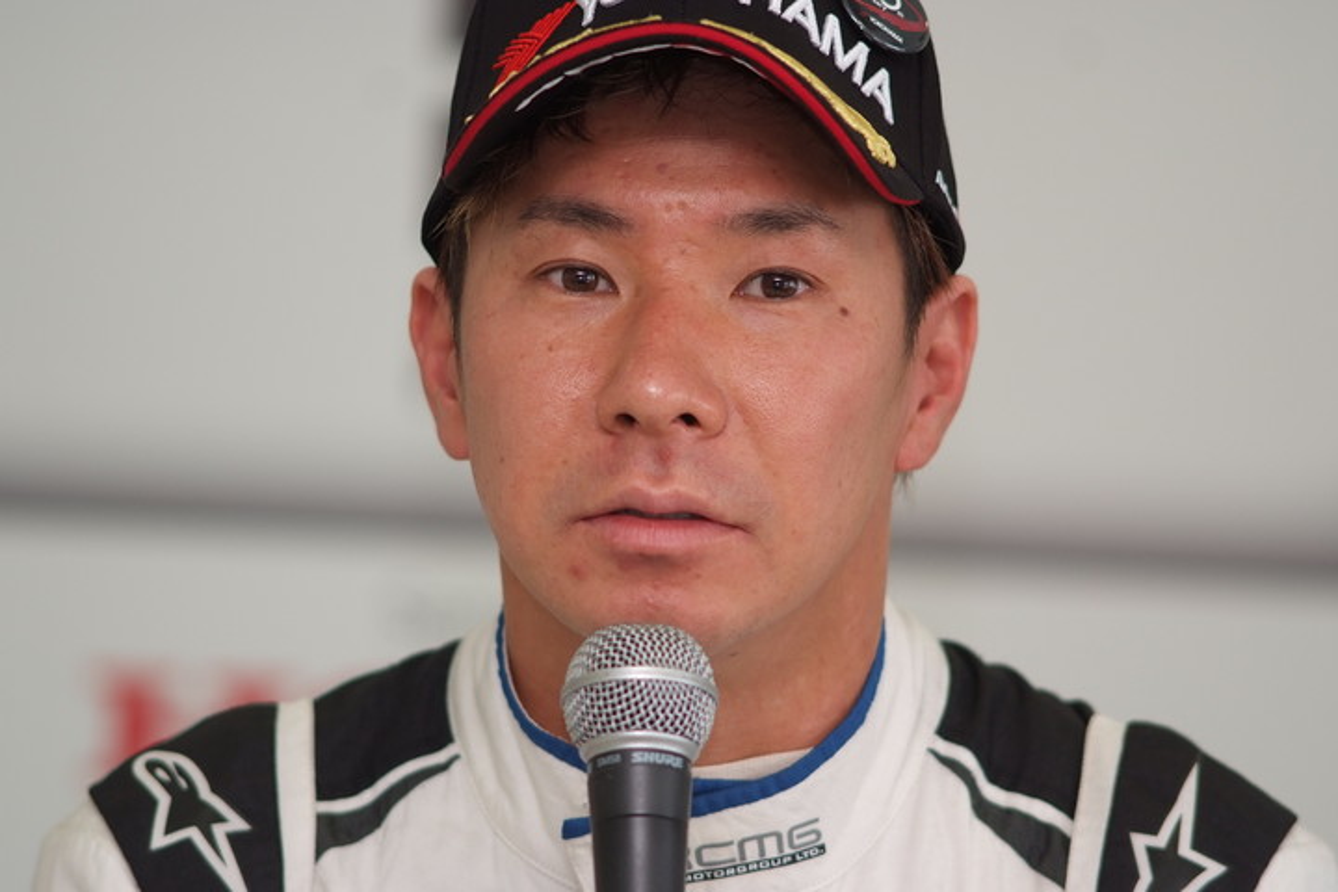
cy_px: 446
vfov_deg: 5.1
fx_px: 10034
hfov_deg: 7.6
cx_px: 669
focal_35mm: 270
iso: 400
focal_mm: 180
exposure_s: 1/250
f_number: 2.8
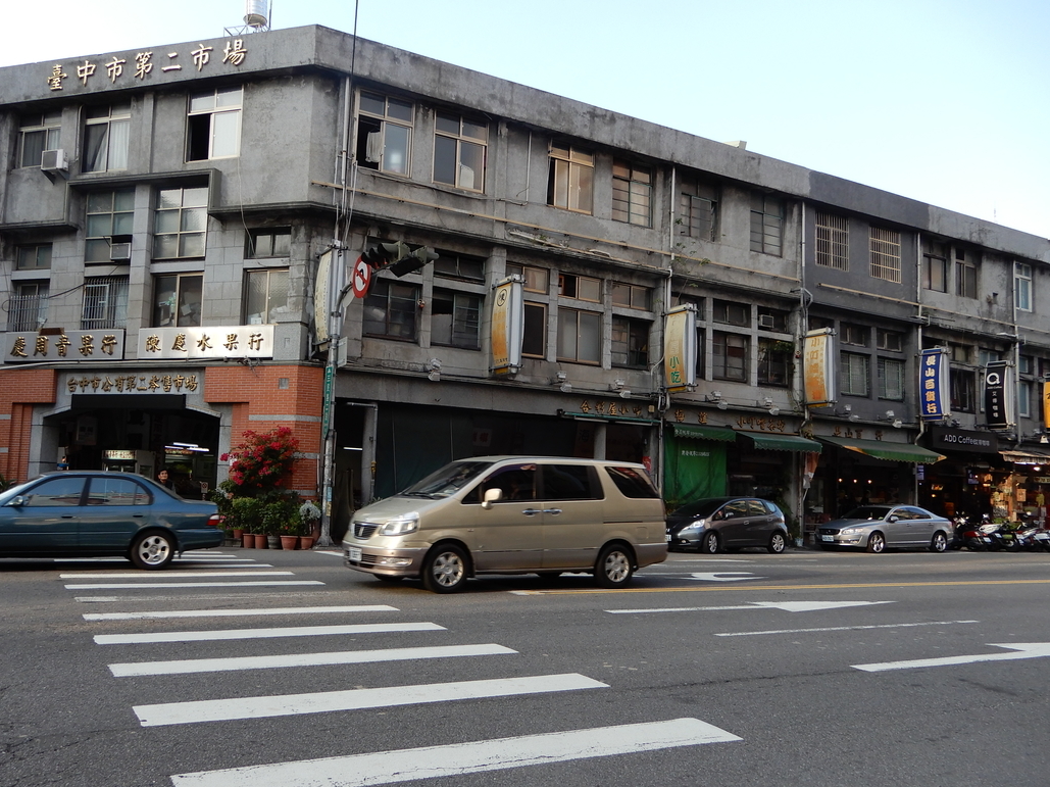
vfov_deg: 49.7
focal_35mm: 28
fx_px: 849
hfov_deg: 63.2
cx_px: 451
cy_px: 410
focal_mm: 4.3
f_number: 3.4
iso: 80
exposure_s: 1/200
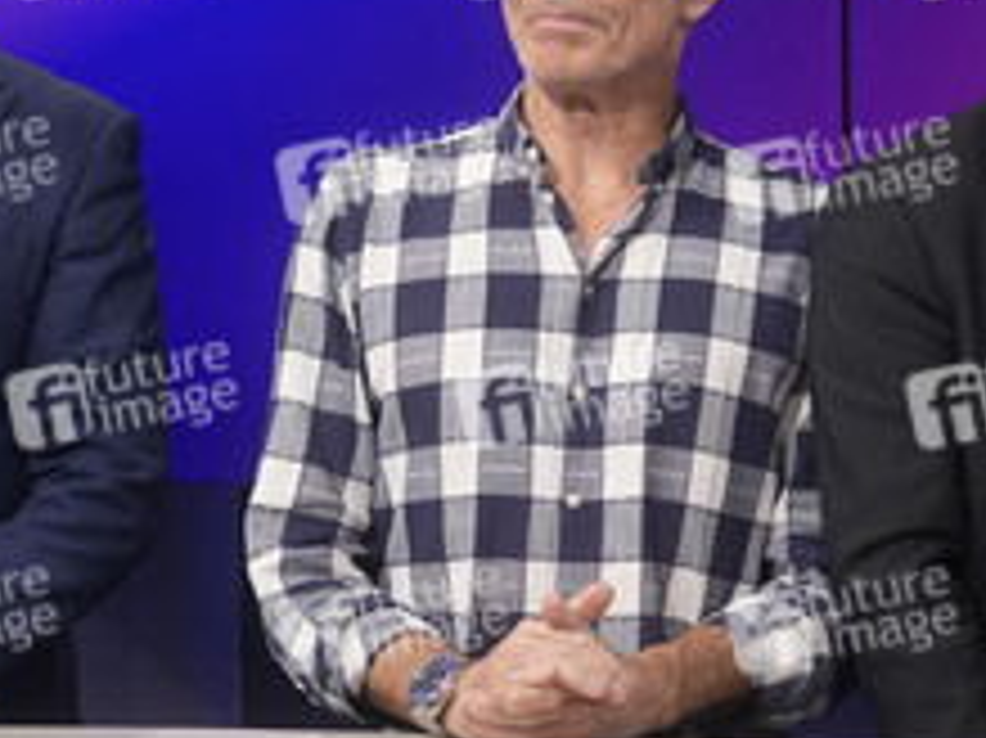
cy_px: 284
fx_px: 2534
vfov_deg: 16.6
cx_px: 452
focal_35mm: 89
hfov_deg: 22.0
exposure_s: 1/200
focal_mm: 30
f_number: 2.2
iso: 640
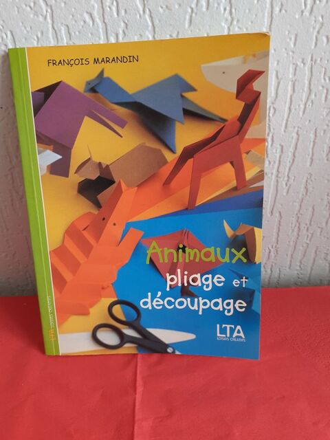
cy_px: 220
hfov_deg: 51.4
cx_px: 165
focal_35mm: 27
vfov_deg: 65.3
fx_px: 343
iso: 40
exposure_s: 1/50
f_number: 1.9
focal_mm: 3.6
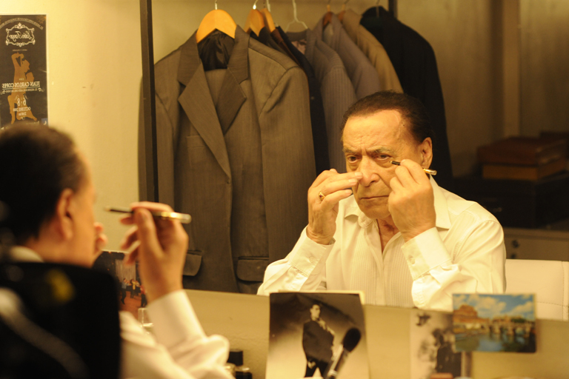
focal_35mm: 105
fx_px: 1659
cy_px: 190
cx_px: 284
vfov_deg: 13.0
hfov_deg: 19.5
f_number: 3.5
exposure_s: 1/200
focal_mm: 105
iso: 1600
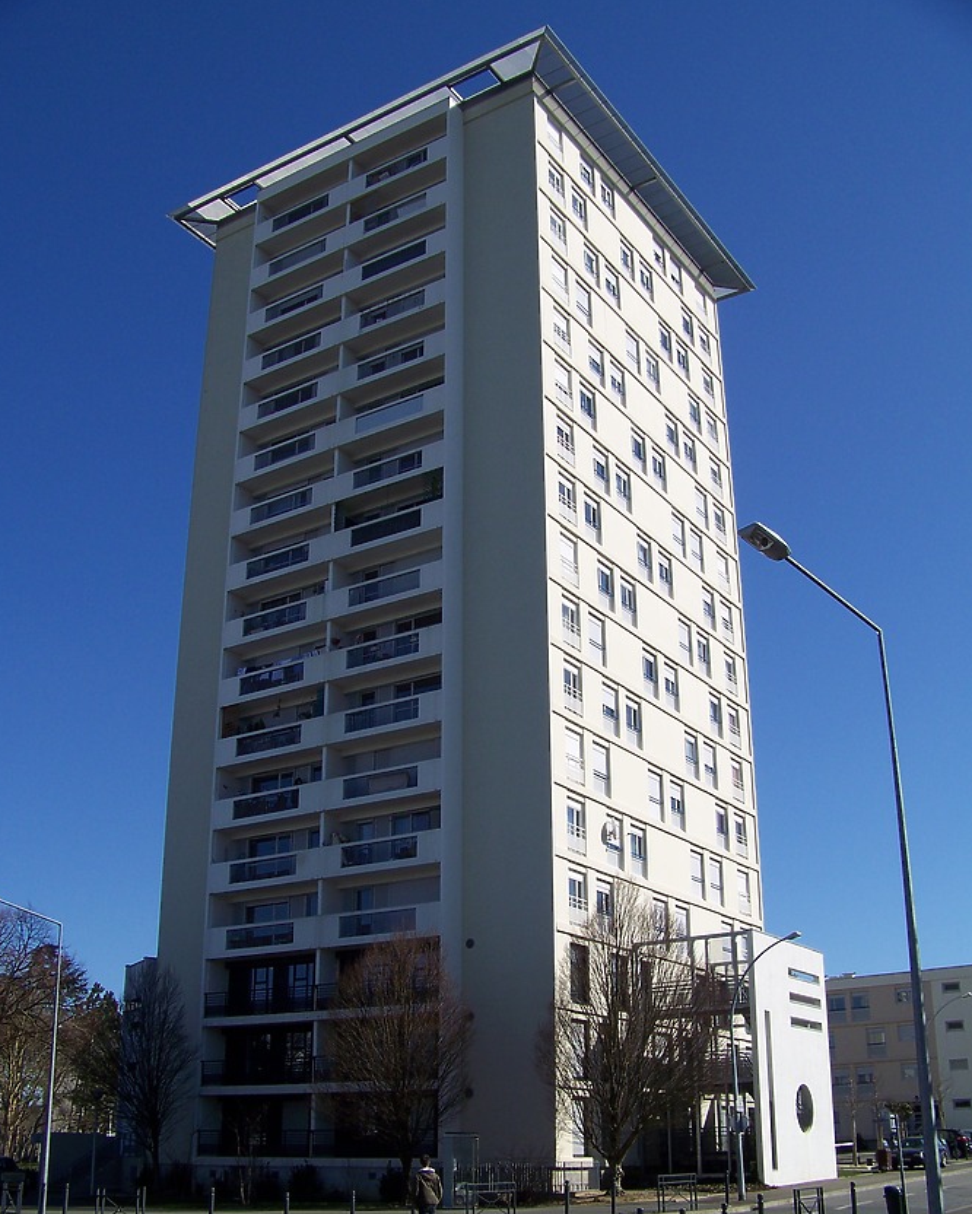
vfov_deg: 47.9
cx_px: 482
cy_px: 648
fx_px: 1366
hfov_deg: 39.2
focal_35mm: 38
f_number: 4
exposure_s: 1/640
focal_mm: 5.85
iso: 64
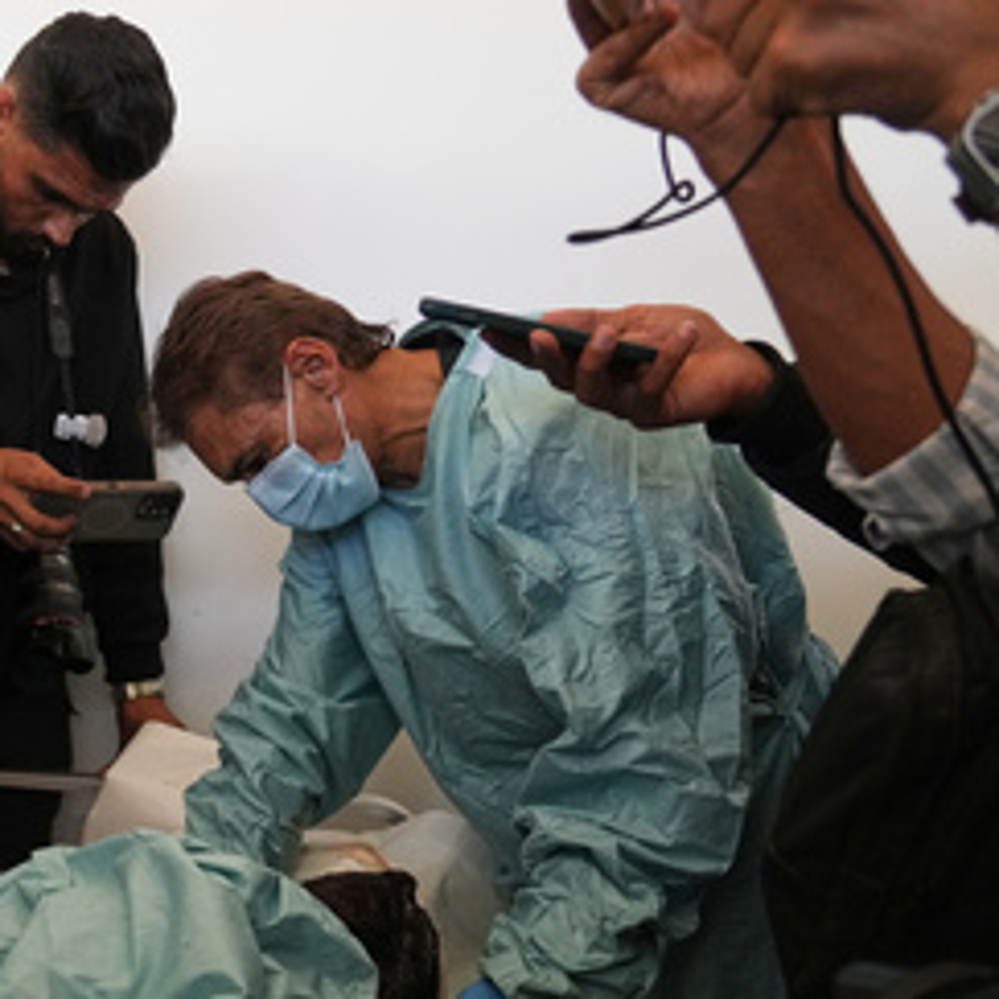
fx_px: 1404
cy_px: 660
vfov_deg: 38.8
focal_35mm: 43
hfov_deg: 34.9
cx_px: -41
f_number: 4
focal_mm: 24
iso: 2000
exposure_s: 1/640
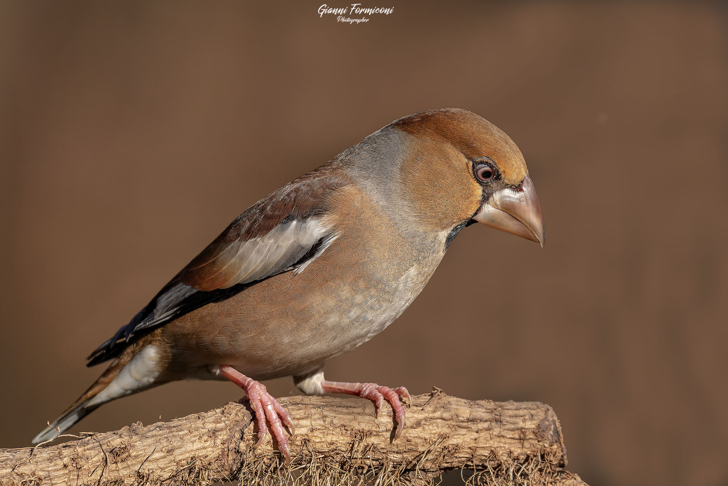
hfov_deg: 3.4
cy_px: 243
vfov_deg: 2.3
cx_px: 364
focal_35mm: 600
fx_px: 12132
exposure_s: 1/1250
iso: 320
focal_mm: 600
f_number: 8
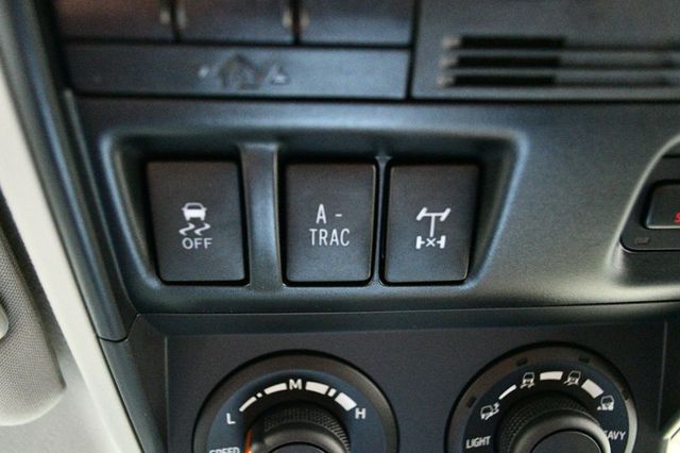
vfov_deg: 43.6
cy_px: 226
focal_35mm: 30
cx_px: 340
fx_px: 566
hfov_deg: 62.0
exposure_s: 1/30
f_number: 3.8
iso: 12800
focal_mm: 20
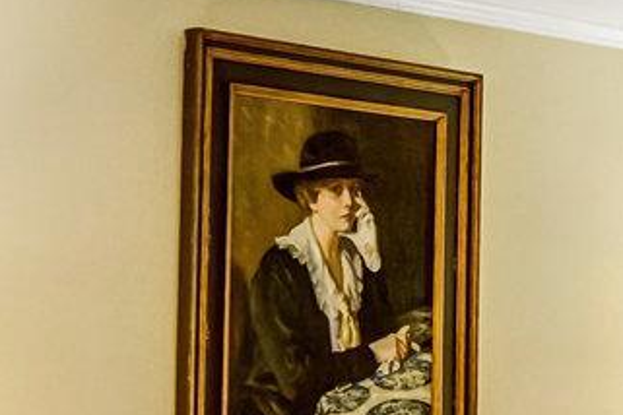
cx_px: 604
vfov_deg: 13.2
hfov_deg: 19.5
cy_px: 441
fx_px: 1765
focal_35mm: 102
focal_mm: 16
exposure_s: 1/30
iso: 1250
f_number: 8
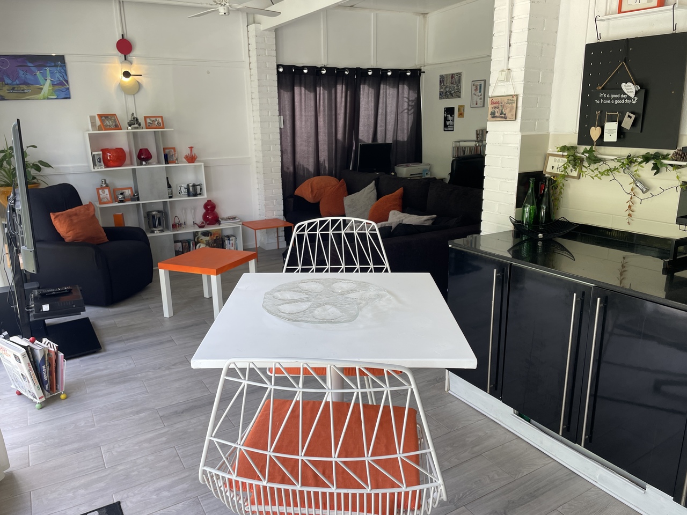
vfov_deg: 53.1
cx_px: 344
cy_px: 258
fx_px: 516
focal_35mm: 26
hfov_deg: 67.3
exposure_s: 1/121
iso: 40
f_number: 1.6
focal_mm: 4.2
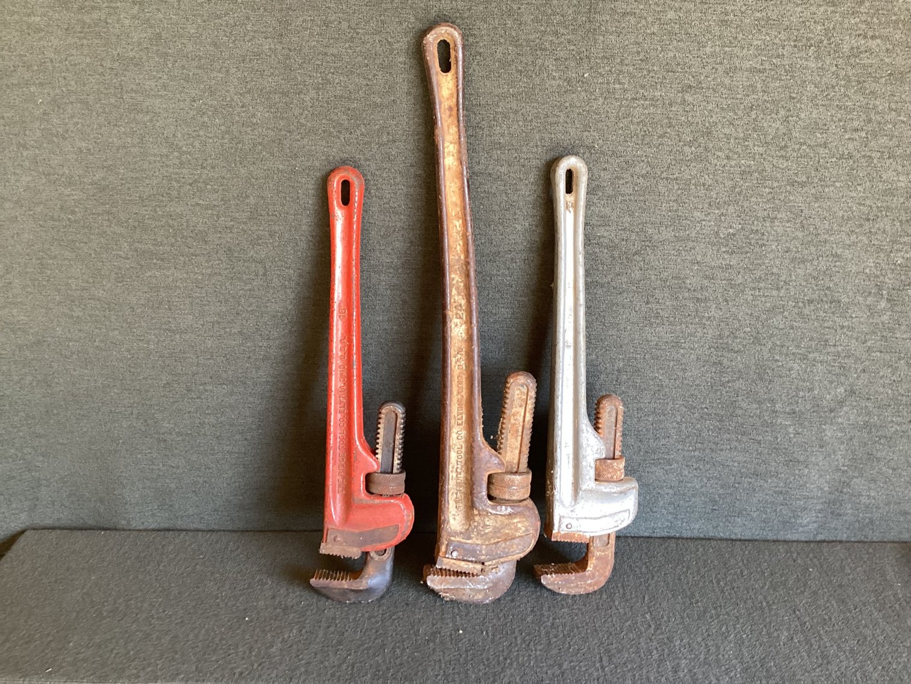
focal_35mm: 31
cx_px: 456
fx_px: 816
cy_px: 342
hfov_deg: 58.3
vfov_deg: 45.4
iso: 200
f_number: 2.4
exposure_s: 1/50
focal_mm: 3.3
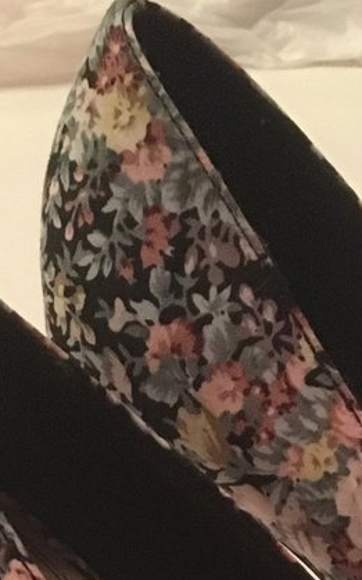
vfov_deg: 18.4
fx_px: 1548
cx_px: 351
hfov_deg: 13.2
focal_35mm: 98
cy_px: 912
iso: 400
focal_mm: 4.15
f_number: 2.2
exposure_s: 1/17
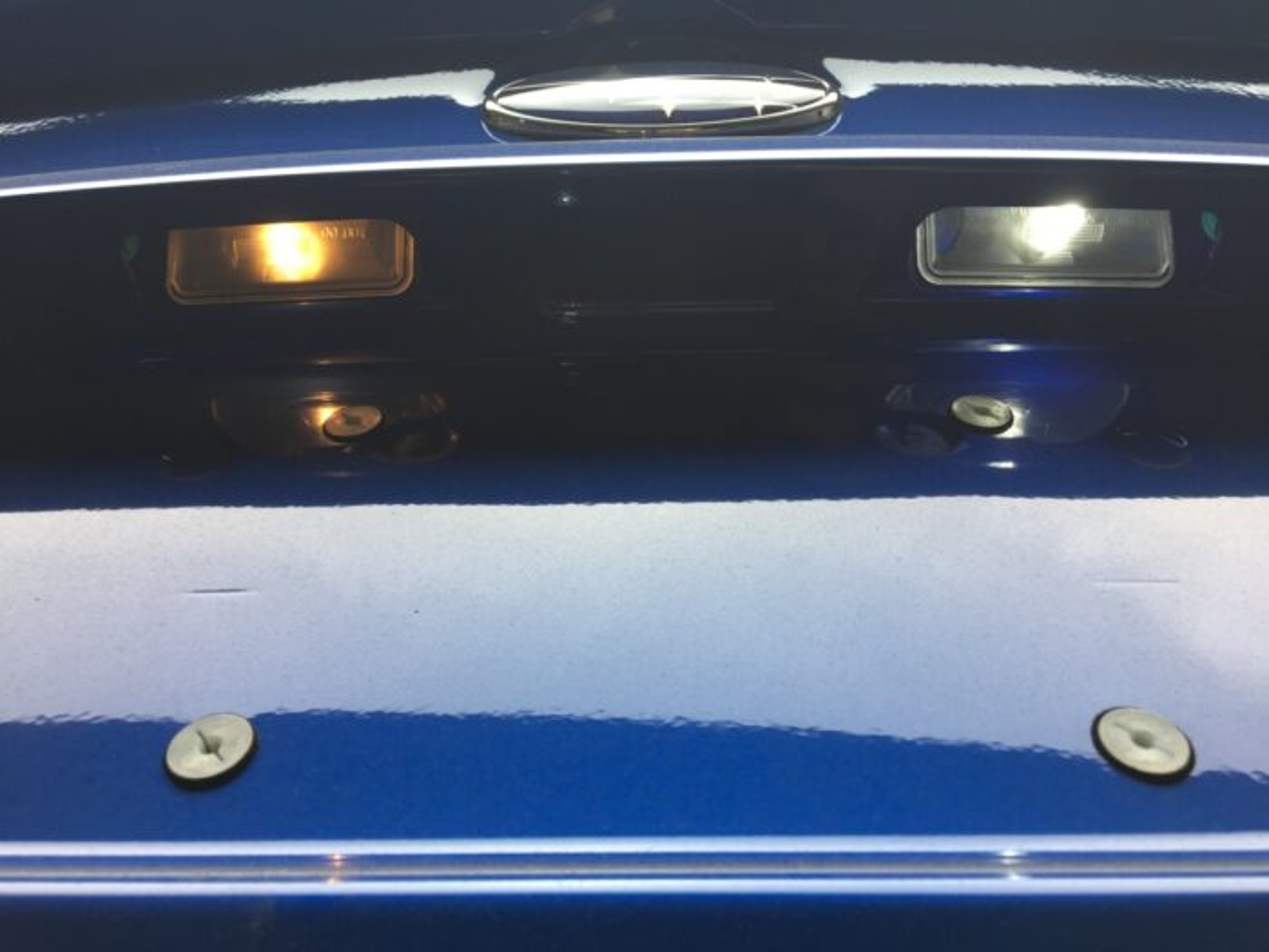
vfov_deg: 48.2
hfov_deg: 61.7
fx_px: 1063
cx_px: 634
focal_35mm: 29
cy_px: 476
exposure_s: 1/120
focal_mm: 4.15
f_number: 2.2
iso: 25
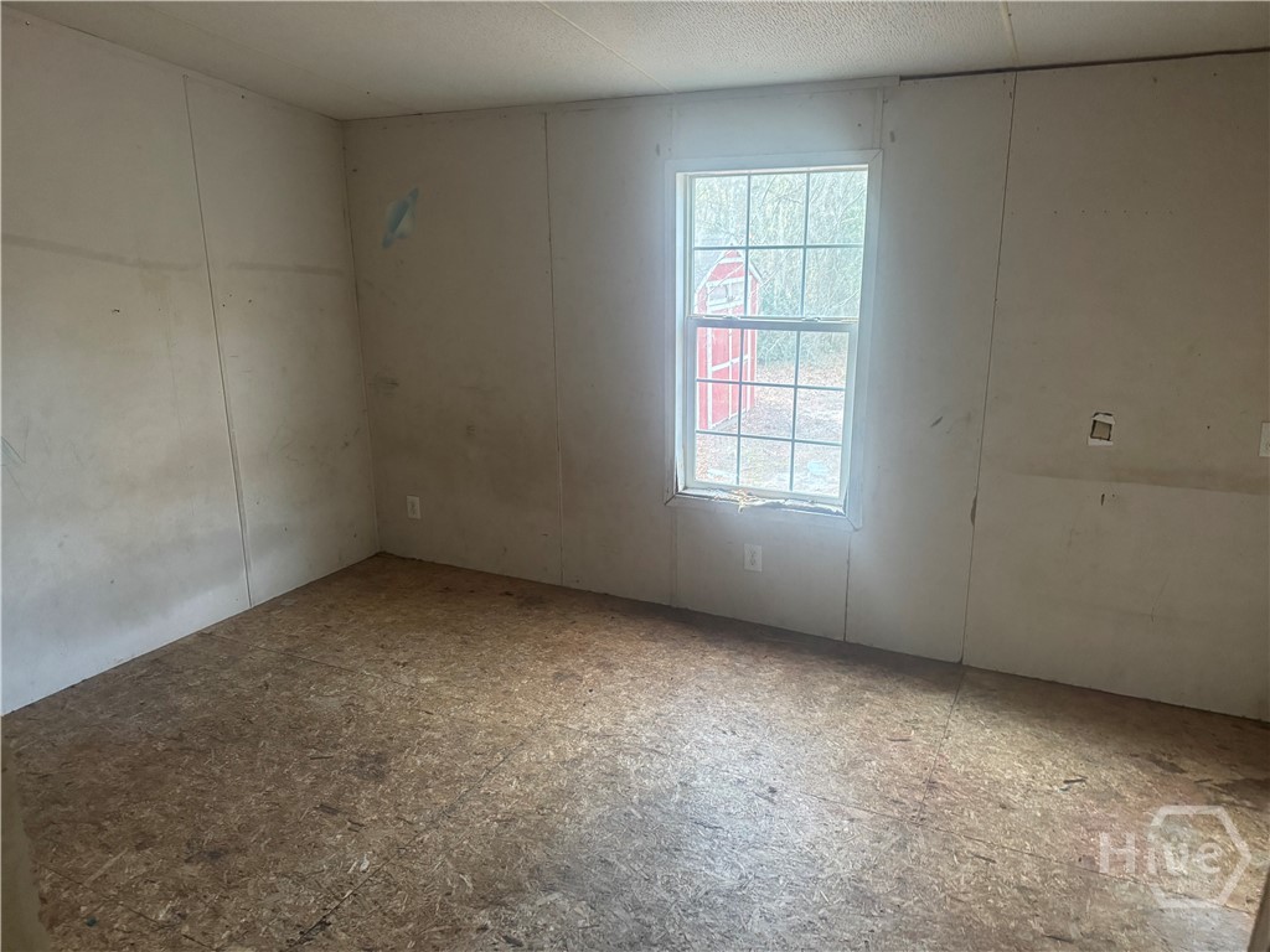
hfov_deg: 71.6
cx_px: 635
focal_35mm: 24
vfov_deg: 56.8
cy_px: 476
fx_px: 881
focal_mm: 6.76
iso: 800
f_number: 1.78
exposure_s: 1/60
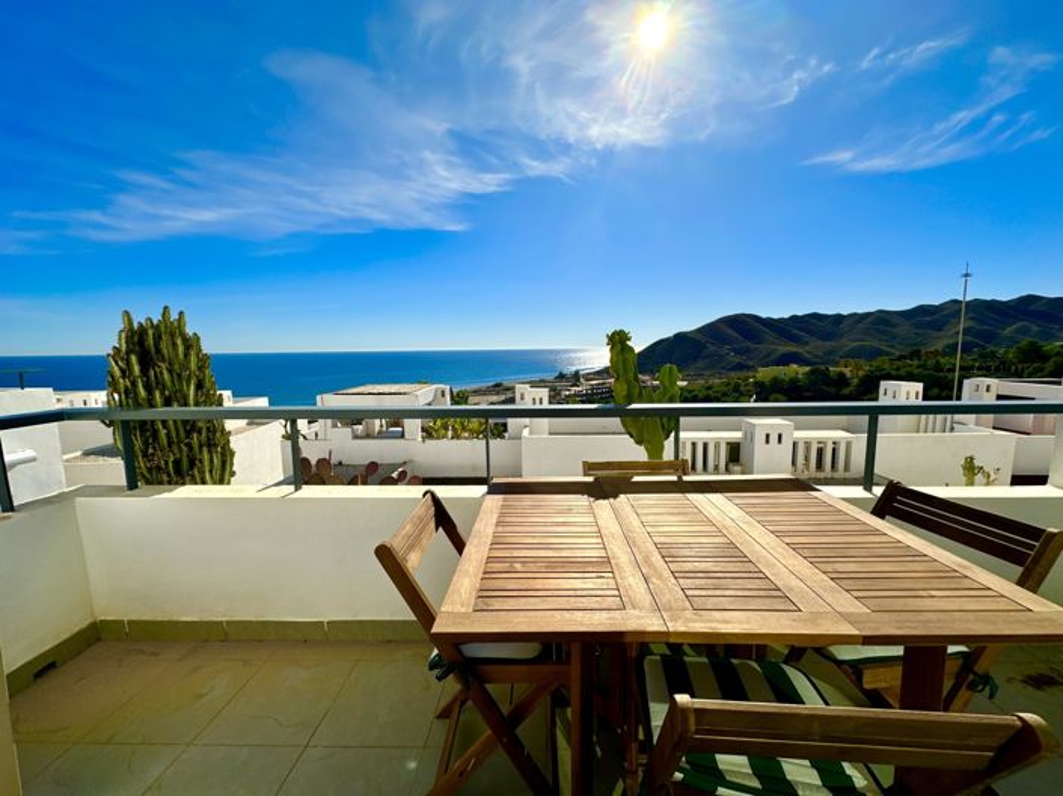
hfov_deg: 102.1
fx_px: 430
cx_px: 532
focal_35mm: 14
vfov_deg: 85.6
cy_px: 398
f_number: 2.2
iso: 40
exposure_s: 1/4651
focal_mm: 2.22
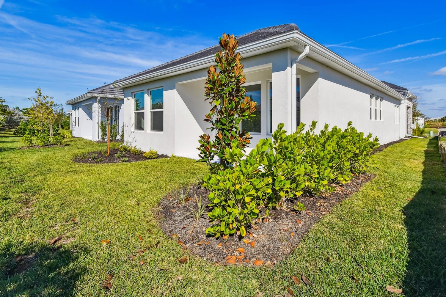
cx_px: 227
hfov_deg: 96.7
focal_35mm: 16
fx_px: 198
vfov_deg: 73.7
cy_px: 151
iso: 100
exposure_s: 1/1600
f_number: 7.1
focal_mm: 10
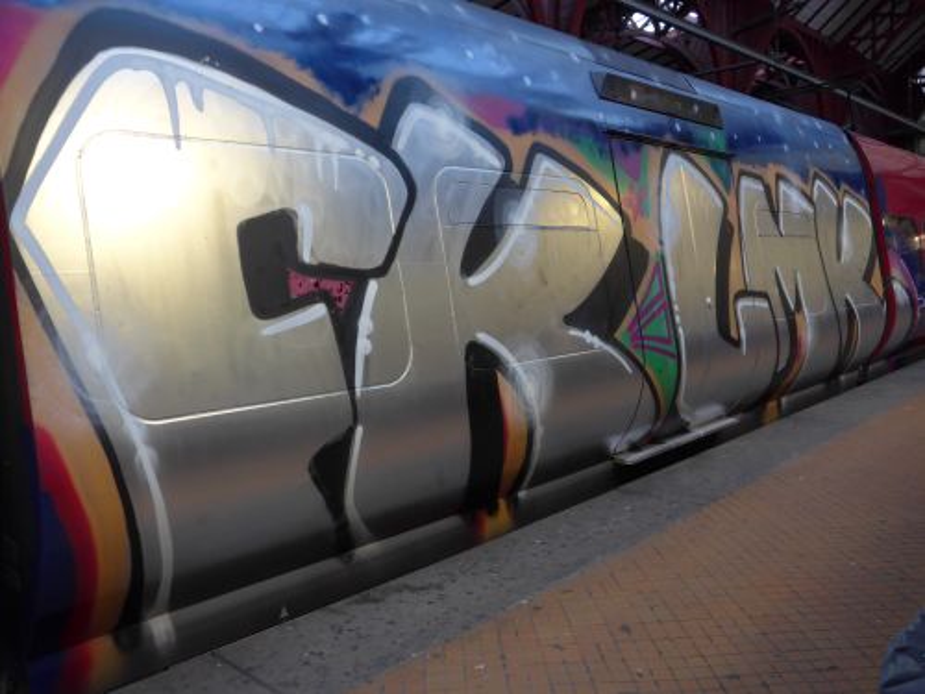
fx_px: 775
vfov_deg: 48.2
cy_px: 347
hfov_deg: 61.7
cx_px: 462
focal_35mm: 29
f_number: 2
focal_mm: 6
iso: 250
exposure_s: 1/60
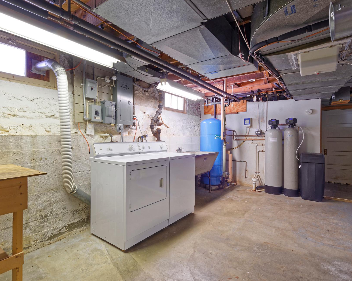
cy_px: 138
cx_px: 169
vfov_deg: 70.8
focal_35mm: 19
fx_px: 198
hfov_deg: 83.3
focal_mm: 16
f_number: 13
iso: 320
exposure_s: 1/2
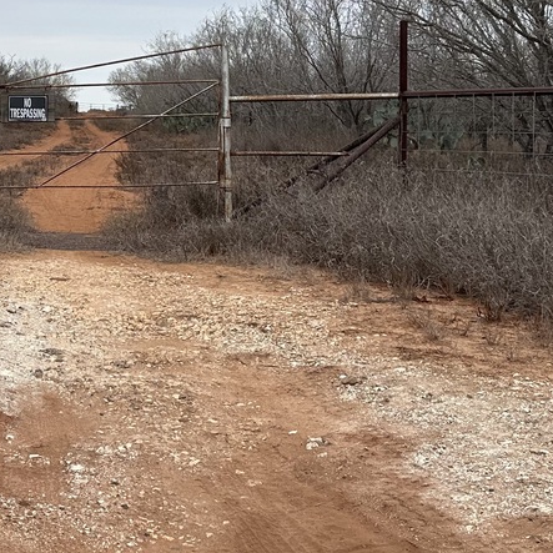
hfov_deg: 23.8
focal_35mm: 69
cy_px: 134
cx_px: -11
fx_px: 1247
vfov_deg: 24.7
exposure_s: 1/3356
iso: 80
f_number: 1.78
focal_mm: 6.86
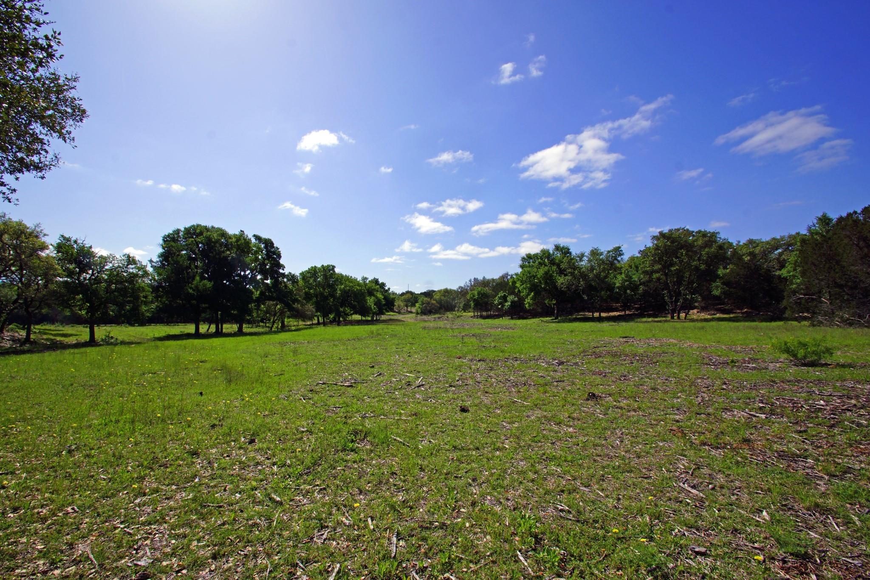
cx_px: 435
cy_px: 290
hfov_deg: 100.4
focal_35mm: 15
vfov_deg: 77.3
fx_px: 362
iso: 100
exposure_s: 1/250
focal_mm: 10
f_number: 13
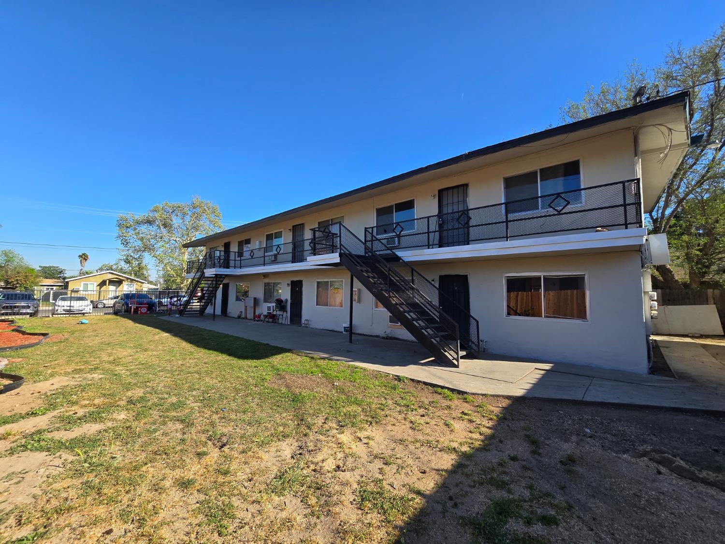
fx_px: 272
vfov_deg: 89.9
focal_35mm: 13
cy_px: 272
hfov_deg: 106.2
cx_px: 362
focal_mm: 2.2
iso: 50
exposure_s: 1/1410
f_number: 2.2
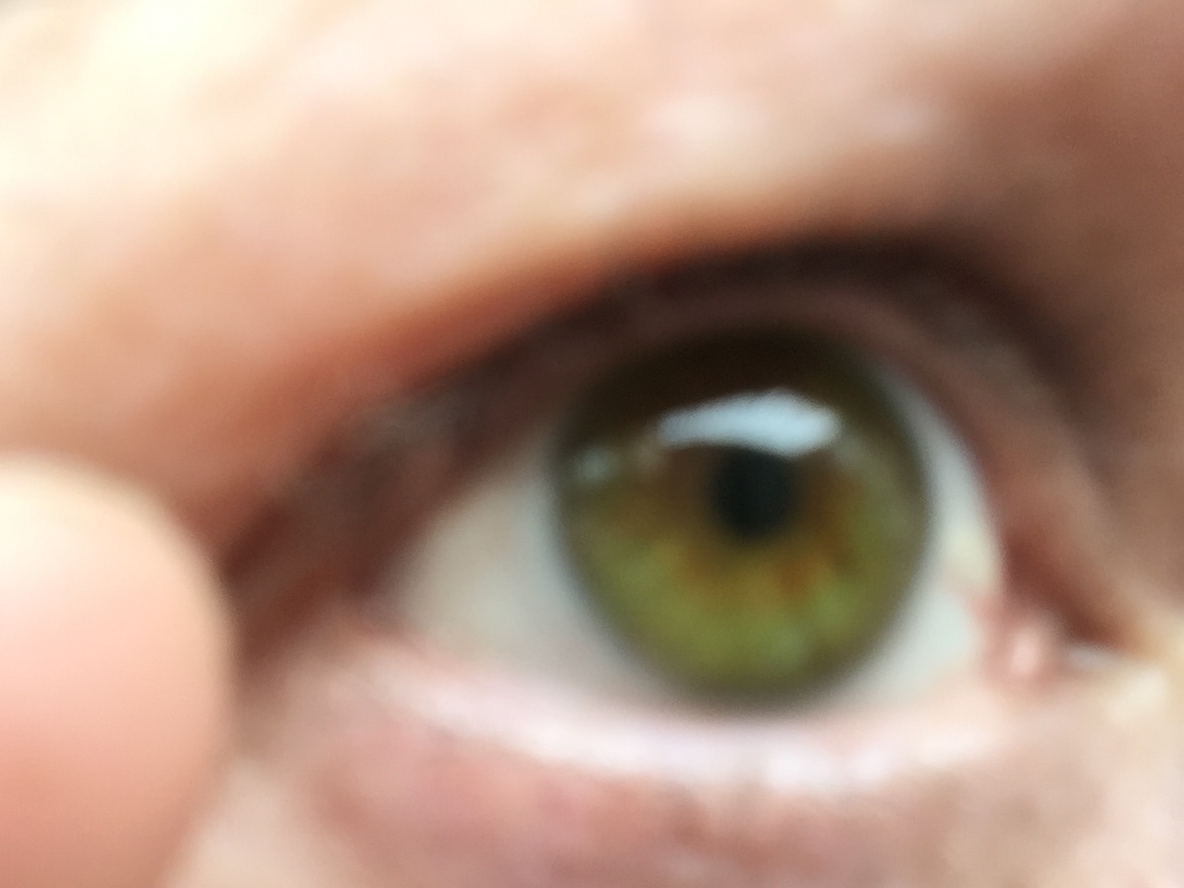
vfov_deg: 45.4
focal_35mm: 31
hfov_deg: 58.4
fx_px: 1060
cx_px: 592
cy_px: 444
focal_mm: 2.65
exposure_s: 1/33
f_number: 2.2
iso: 40
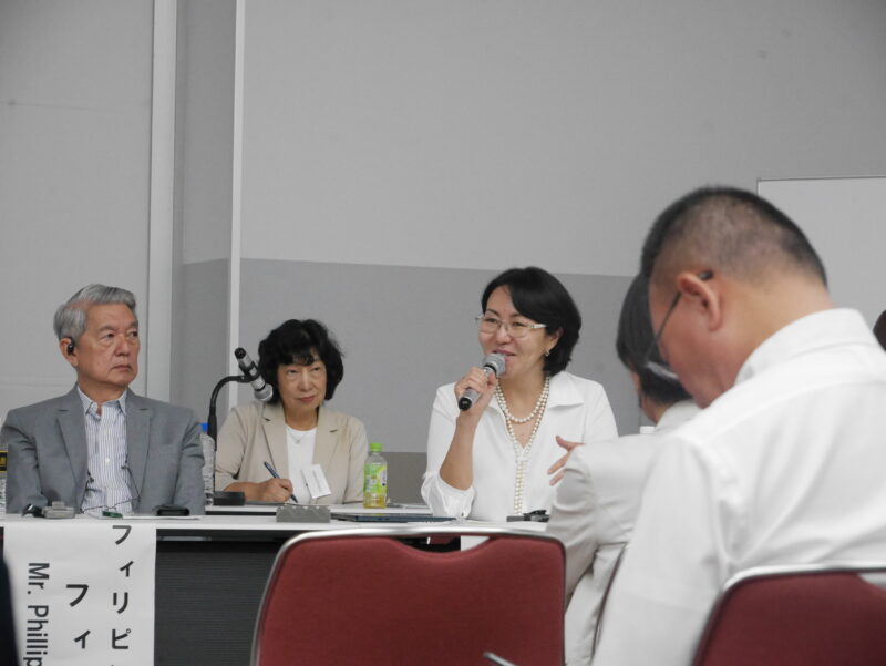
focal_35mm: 120
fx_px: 3073
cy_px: 333
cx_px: 443
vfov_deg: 12.4
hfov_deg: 16.4
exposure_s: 1/100
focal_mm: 60
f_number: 5.6
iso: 3200
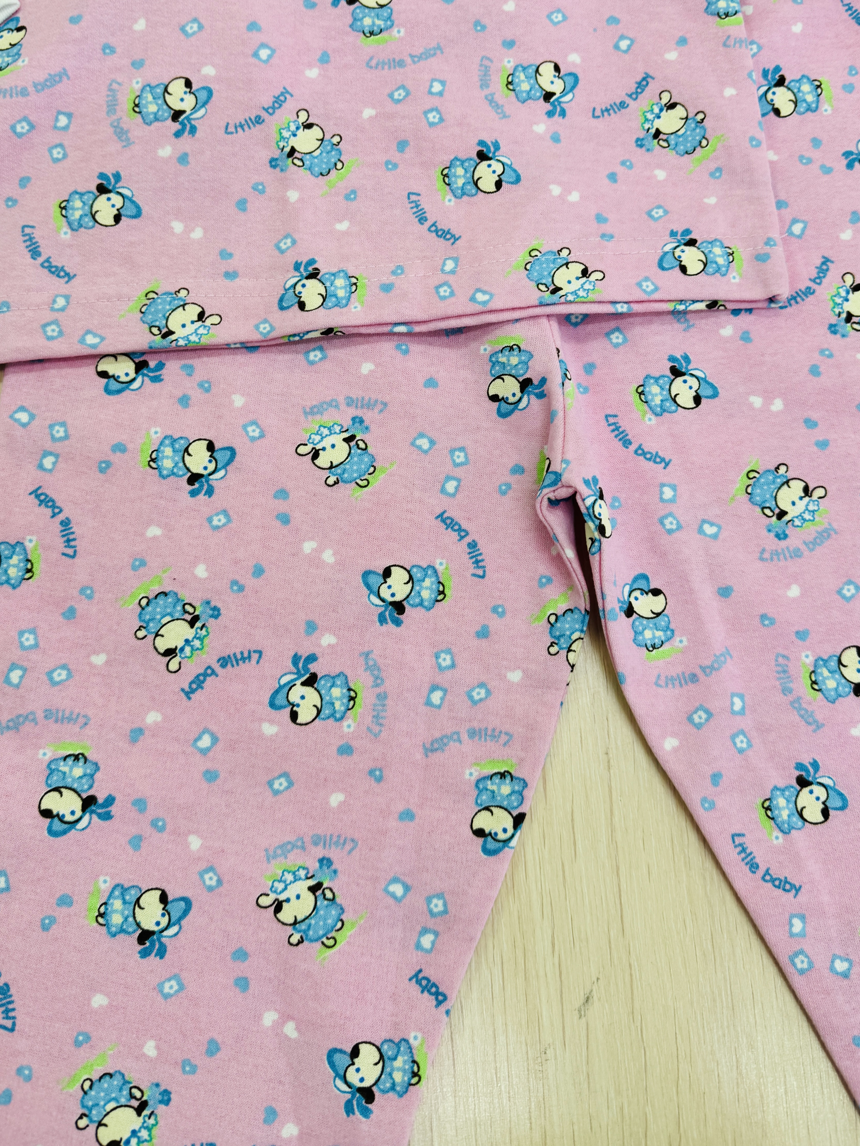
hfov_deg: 45.4
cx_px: 443
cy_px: 435
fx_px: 1027
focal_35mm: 31
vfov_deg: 57.7
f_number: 1.78
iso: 50
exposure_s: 1/123
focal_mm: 6.86
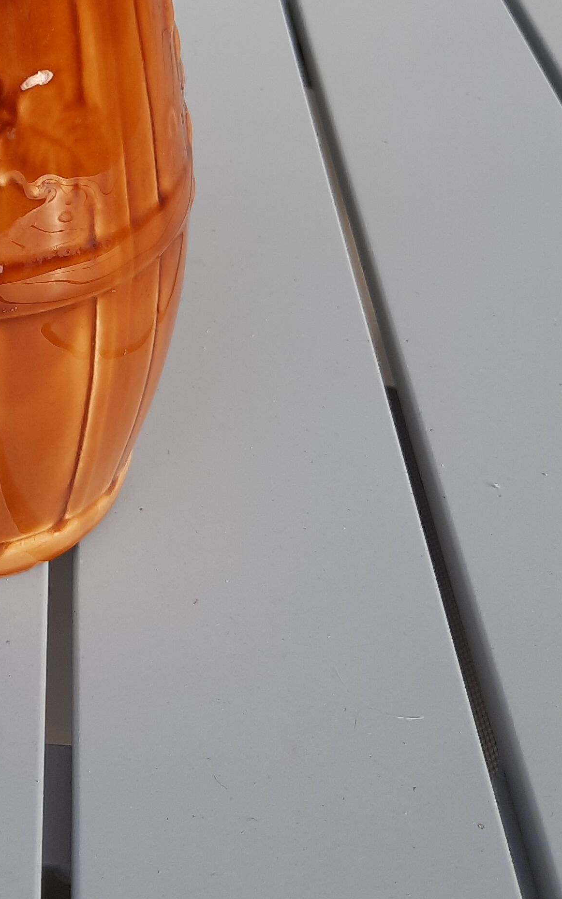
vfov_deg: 34.8
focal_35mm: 57
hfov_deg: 21.7
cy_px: 208
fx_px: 1397
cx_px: -39
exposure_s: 1/267
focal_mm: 4.6
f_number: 2
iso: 32
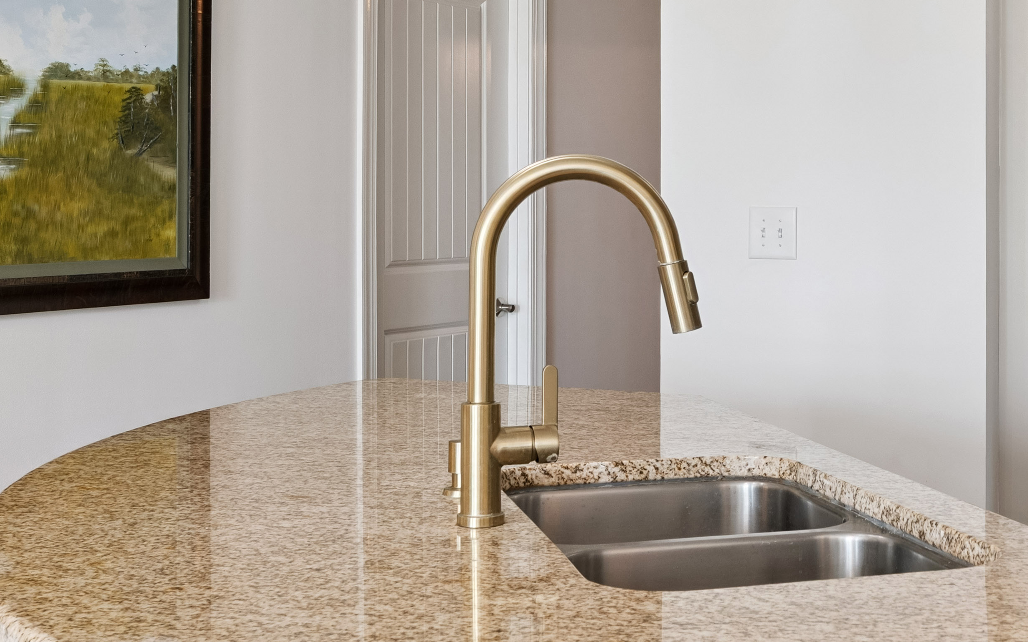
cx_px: 799
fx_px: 1569
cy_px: 210
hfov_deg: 35.3
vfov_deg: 23.0
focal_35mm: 56
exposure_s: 1/13
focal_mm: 17
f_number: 8
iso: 250
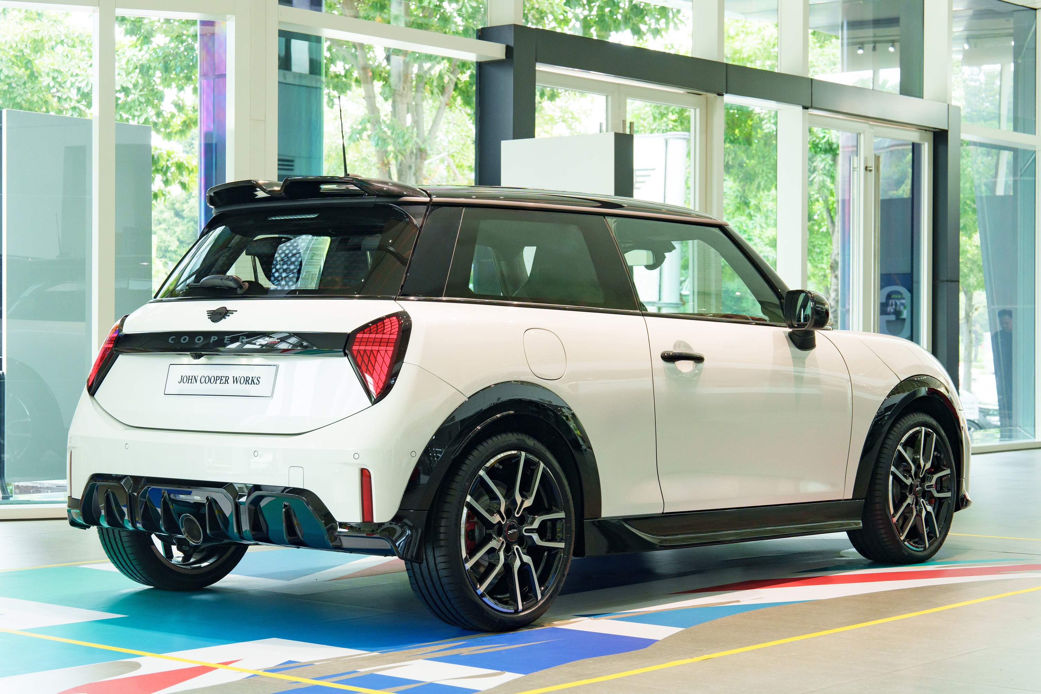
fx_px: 2024
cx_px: 520
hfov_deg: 28.8
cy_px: 347
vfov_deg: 19.5
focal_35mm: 70
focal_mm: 70
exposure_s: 1/30
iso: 800
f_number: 8
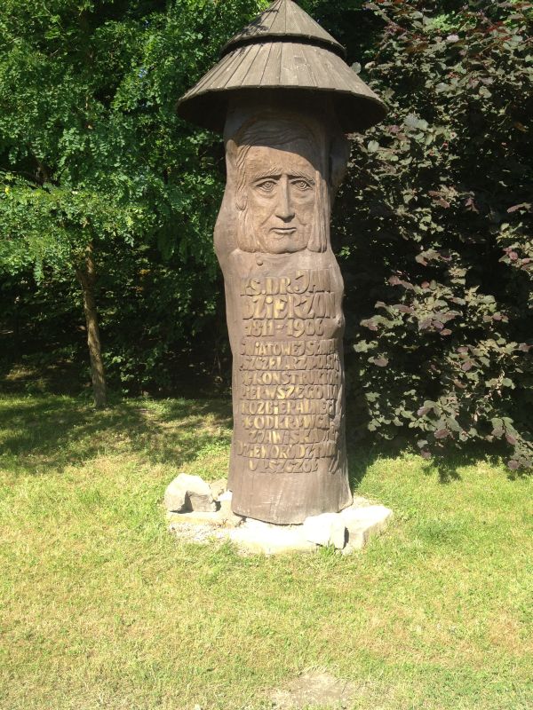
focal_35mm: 35
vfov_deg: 52.6
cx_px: 266
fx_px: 719
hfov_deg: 40.7
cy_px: 355
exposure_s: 1/546
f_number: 2.4
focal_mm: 4.28
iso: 50
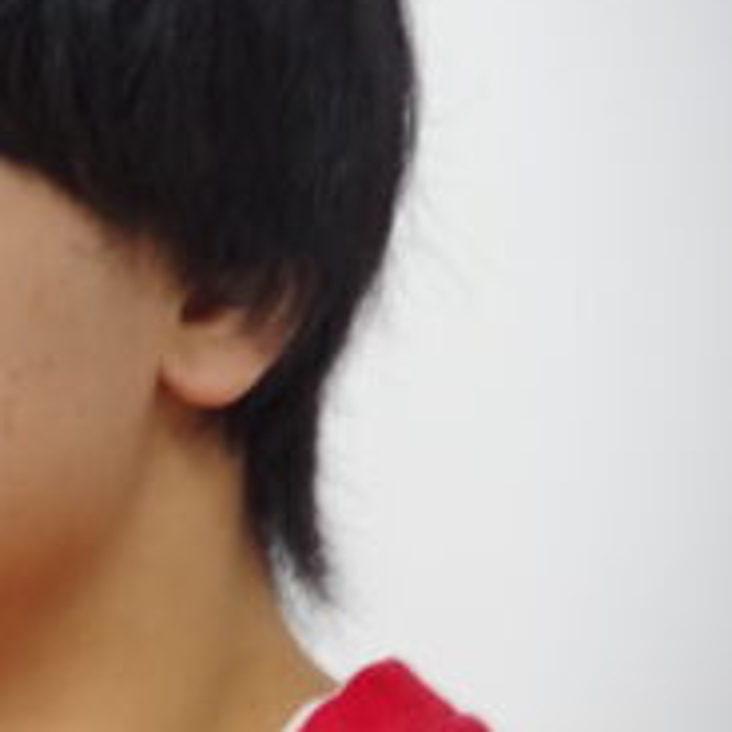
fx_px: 11890
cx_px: -434
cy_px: 348
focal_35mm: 497
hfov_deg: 3.5
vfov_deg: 3.5
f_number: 5.6
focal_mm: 120
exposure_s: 1/30
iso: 1600
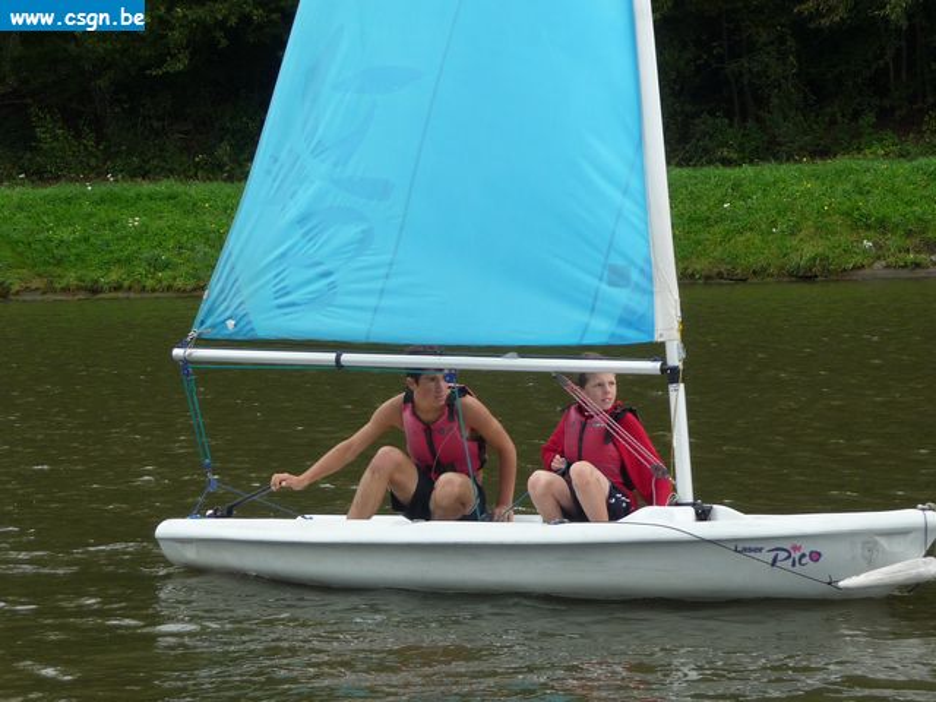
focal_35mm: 114
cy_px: 351
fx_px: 3083
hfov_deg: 17.3
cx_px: 468
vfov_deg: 13.0
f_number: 4.7
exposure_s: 1/160
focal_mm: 14.2
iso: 100
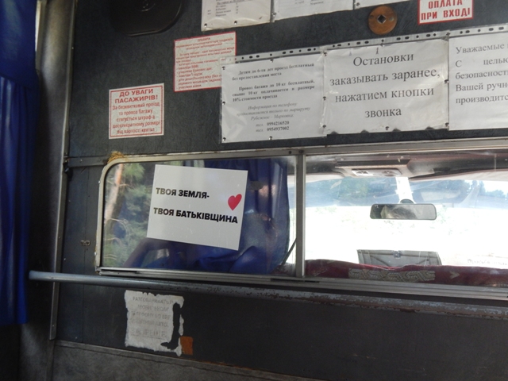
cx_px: 254
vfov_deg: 37.7
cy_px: 190
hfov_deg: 49.0
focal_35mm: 38
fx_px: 558
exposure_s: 1/100
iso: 400
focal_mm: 6.8
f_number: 3.4
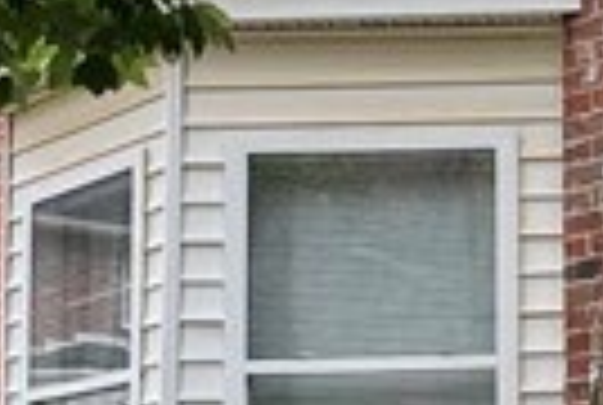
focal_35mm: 111
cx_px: 832
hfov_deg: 17.1
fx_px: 1863
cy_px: 450
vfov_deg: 12.2
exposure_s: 1/237
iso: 40
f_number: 2.2
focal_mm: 2.22
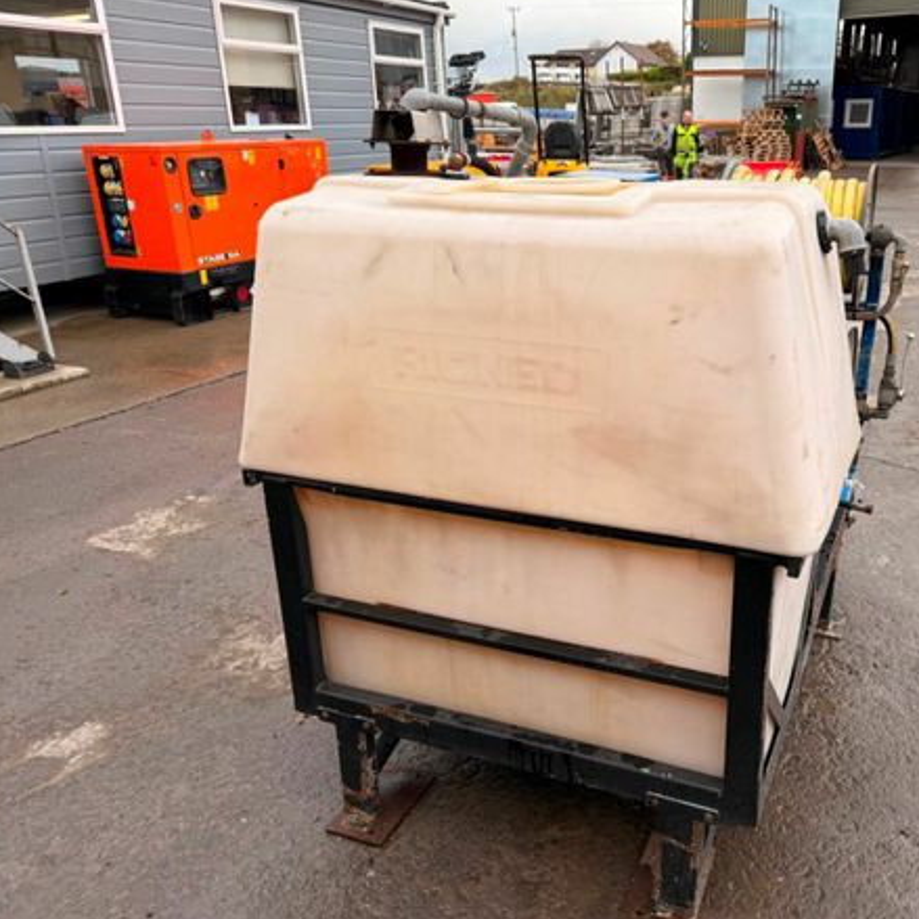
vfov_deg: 55.6
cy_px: 456
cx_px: 609
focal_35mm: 29
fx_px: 871
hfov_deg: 54.5
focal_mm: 6.76
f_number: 1.78
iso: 80
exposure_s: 1/742
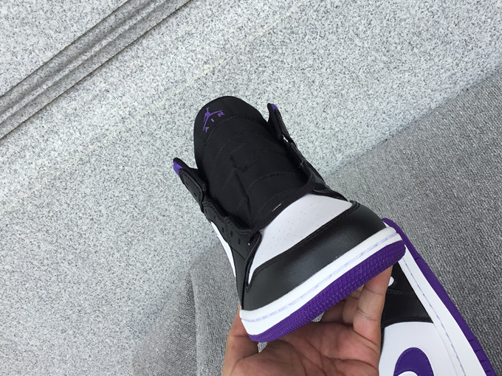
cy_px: 198
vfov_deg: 35.1
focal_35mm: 41
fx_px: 595
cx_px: 299
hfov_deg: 45.5
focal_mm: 3.3
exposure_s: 1/321
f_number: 2.4
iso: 25
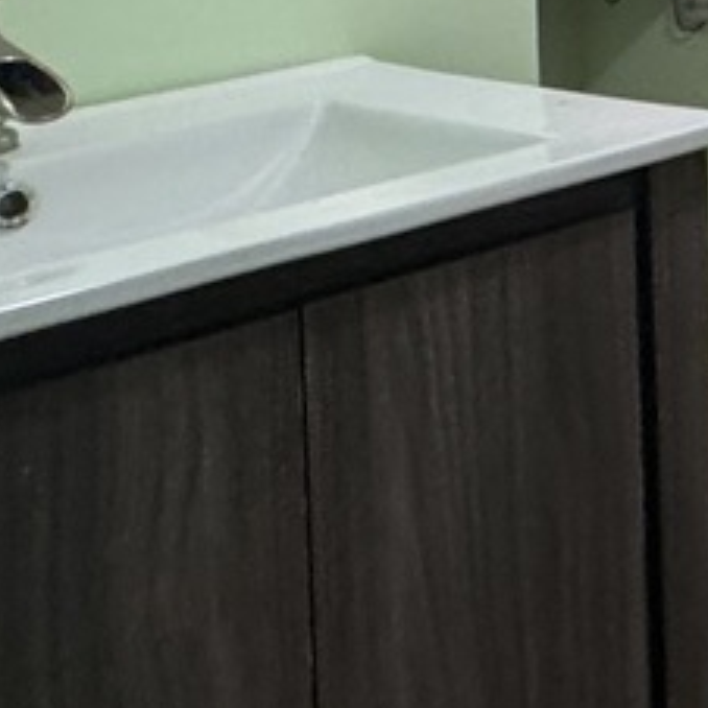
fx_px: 1828
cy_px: -213
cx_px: 1482
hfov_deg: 16.1
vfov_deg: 20.1
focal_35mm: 79
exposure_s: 1/60
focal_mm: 2.22
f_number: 2.2
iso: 320
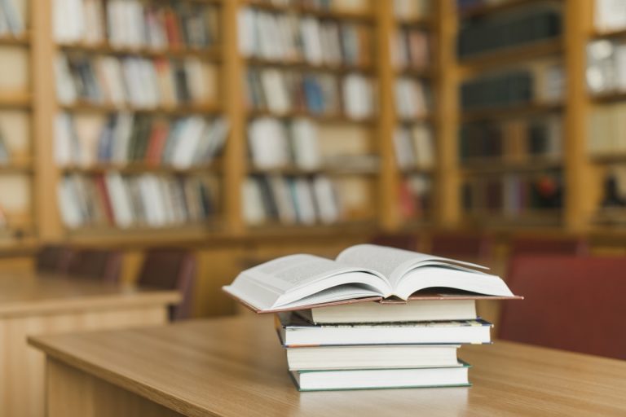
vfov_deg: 27.0
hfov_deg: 39.6
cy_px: 208
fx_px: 869
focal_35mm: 50
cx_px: 313
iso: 400
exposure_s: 1/100
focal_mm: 50
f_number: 2.2
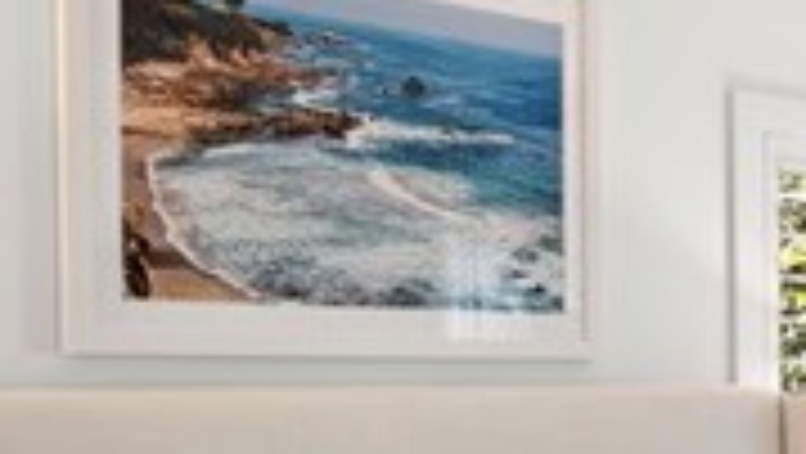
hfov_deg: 22.7
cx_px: 1027
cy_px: 371
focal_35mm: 84
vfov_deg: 14.3
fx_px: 1797
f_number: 7.1
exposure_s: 1/8
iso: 125
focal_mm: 14
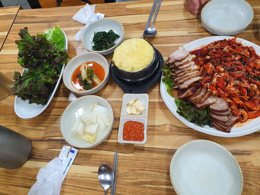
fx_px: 195
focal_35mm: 26
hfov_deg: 67.3
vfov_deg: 53.1
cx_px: 130
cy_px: 98
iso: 500
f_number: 2.4
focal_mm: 4.32
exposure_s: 1/120
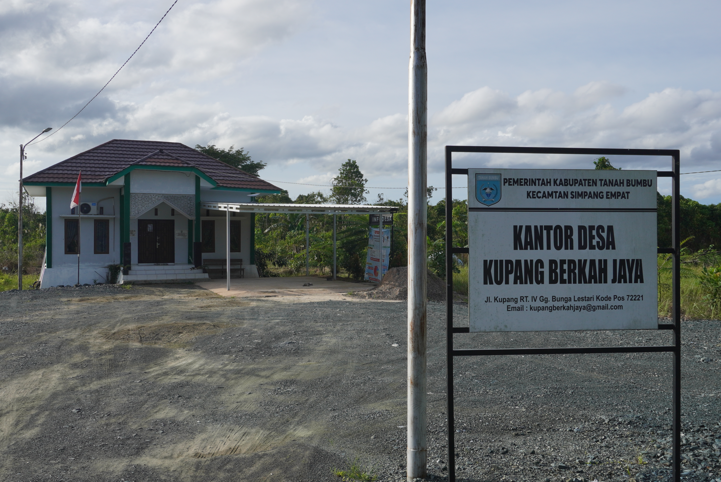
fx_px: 691
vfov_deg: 38.4
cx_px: 360
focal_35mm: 34
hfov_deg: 55.1
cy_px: 241
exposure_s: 1/250
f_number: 13
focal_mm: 23
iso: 160
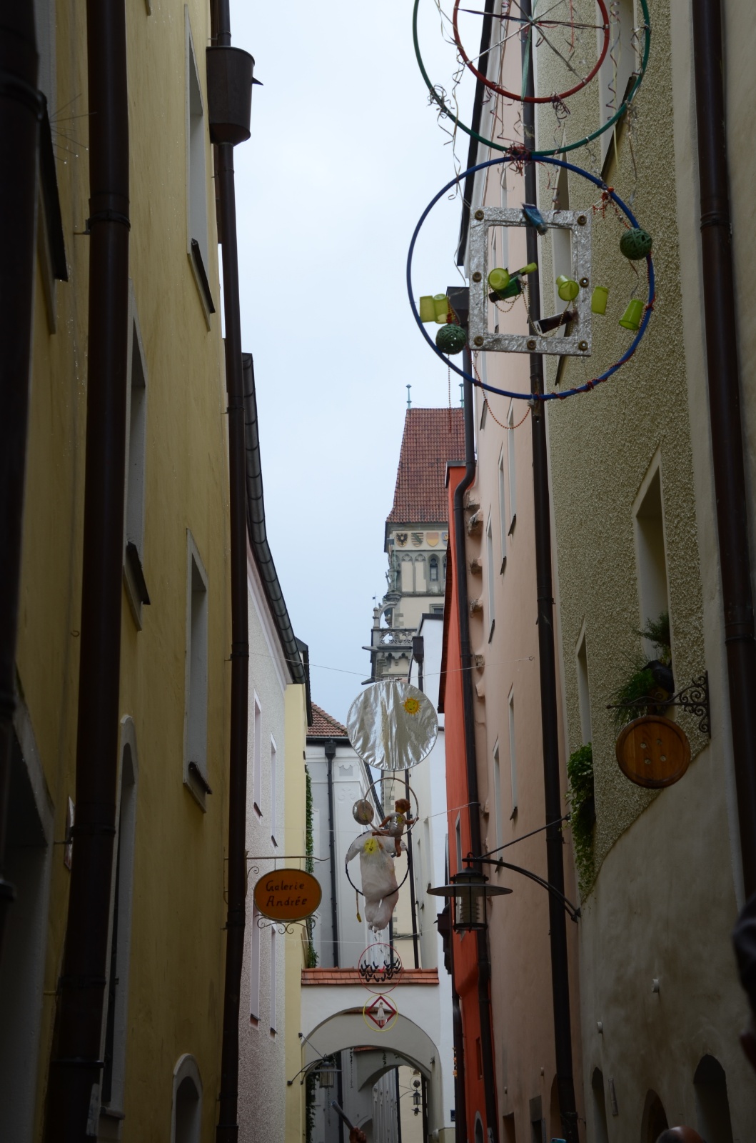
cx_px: 378
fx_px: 2089
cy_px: 572
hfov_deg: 20.5
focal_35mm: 66
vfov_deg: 30.6
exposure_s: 1/160
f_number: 6.3
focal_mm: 44
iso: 100
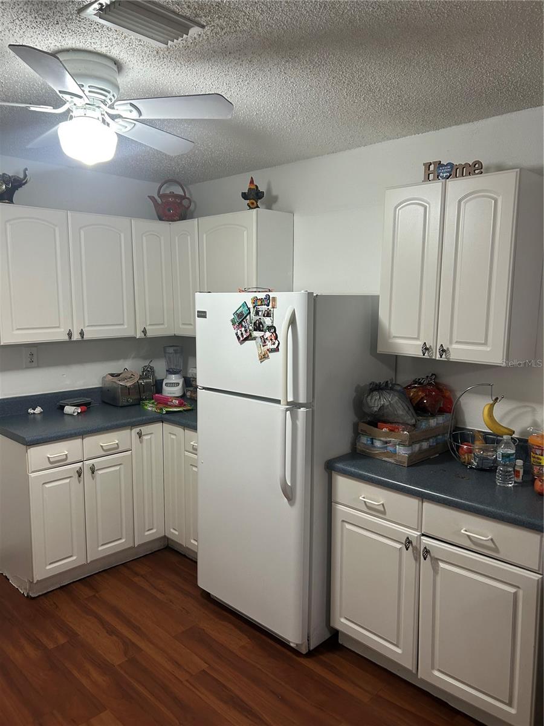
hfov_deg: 53.1
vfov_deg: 67.3
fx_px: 545
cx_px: 272
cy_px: 363
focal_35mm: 26
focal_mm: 5.7
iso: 100
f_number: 1.5
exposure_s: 1/60
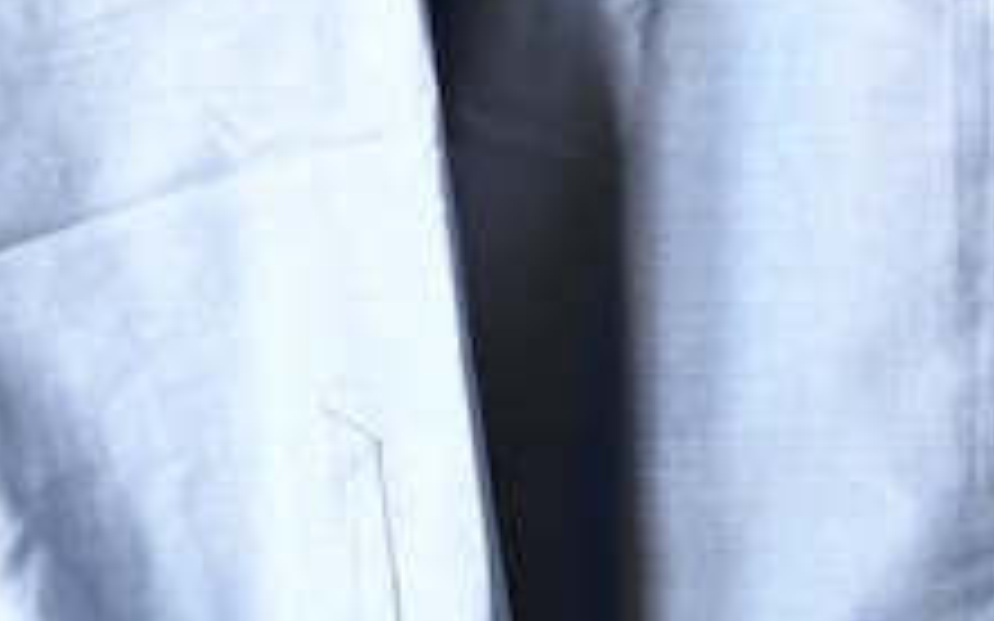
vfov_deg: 7.0
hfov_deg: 11.1
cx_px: 1138
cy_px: 50
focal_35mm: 186
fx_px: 5037
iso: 100
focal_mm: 28
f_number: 2.8
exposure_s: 1/40
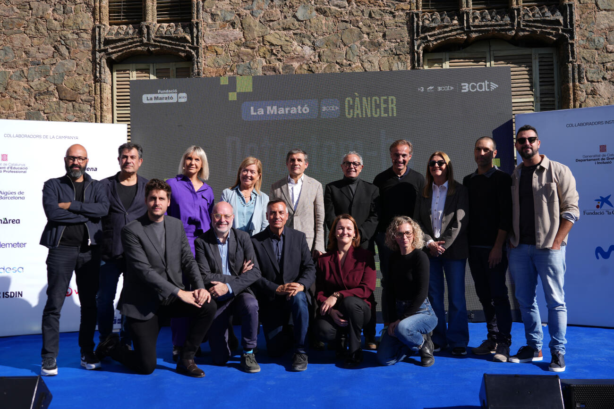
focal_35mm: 35
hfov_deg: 54.4
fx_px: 597
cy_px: 204
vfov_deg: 37.9
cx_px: 307
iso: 64
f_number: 5
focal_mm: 35
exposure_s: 1/500
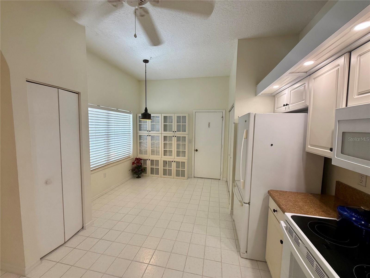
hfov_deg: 102.1
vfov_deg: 85.7
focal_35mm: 14
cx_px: 185
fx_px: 150
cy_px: 139
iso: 100
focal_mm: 2.22
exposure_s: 1/120
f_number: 2.2
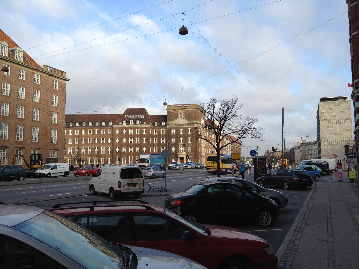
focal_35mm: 35
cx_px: 180
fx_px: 363
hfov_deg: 52.6
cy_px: 134
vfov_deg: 40.7
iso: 64
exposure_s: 1/511
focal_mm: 4.28
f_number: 2.4
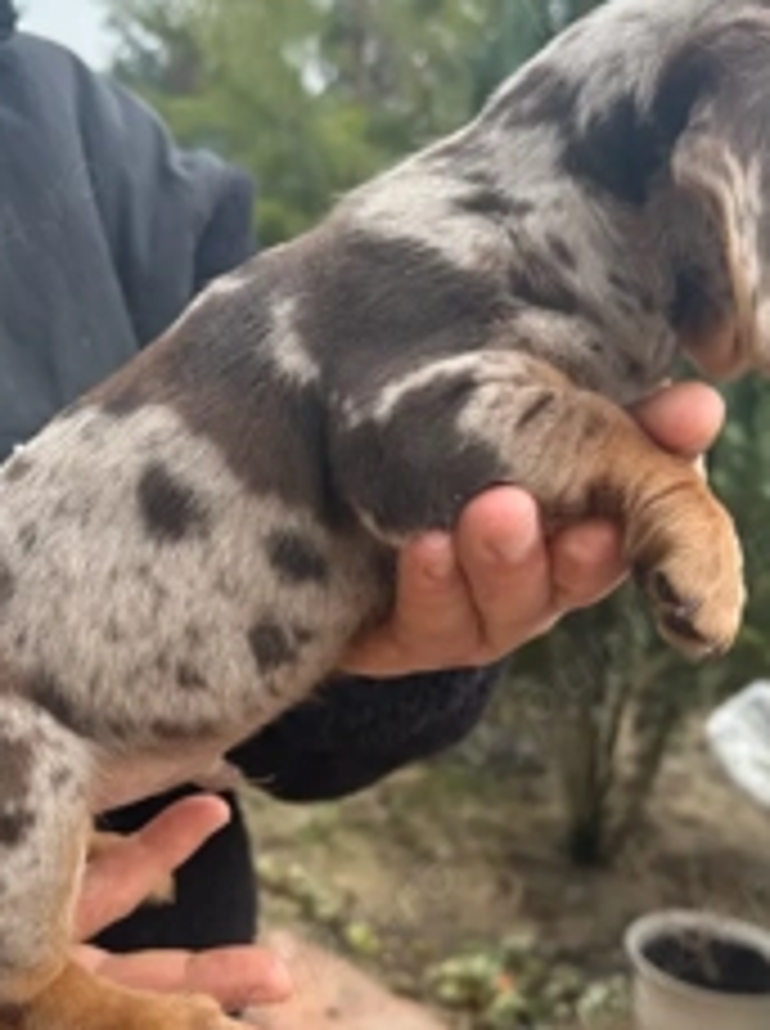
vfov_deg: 44.3
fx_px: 1249
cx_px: 401
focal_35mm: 42
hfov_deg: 34.3
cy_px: 670
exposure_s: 1/224
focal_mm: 6.86
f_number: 1.78
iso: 80
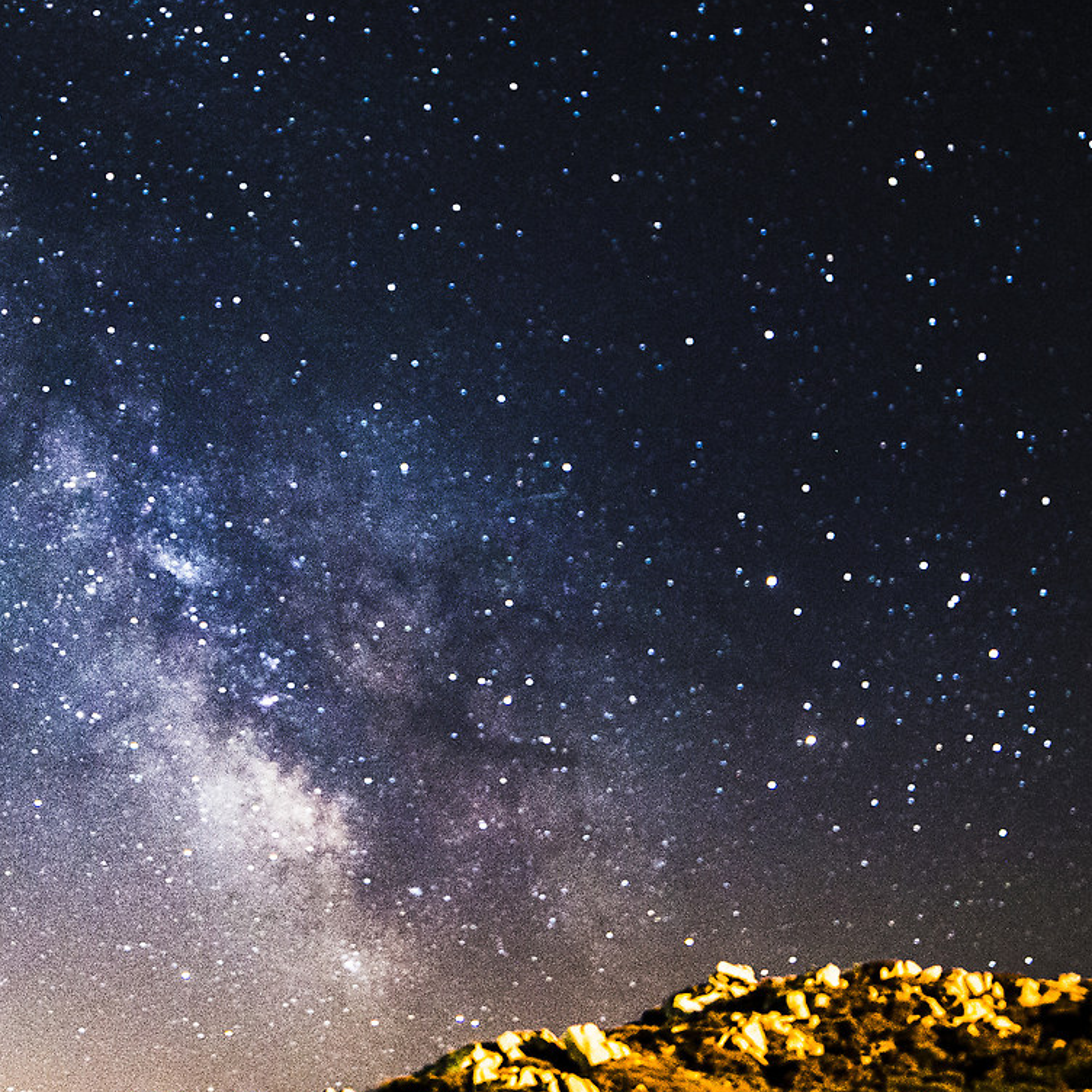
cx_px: 465
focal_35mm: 38
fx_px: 1356
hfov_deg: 43.7
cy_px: 475
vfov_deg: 43.8
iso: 1600
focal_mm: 14
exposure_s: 30
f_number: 2.8
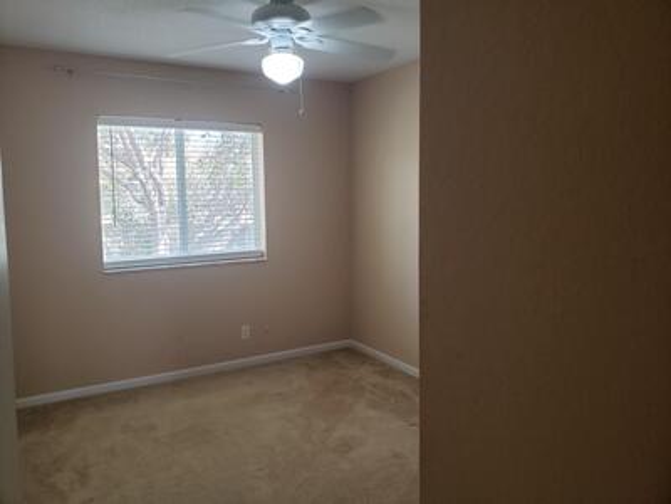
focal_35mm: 26
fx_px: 504
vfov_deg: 53.1
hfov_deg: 67.3
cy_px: 252
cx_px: 336
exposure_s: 1/60
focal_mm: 4.3
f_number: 2.4
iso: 125
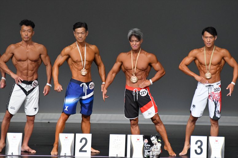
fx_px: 2478
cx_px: 119
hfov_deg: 5.5
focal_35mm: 375
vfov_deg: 3.7
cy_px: 79
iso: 5000
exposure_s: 1/400
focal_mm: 250
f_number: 5.6
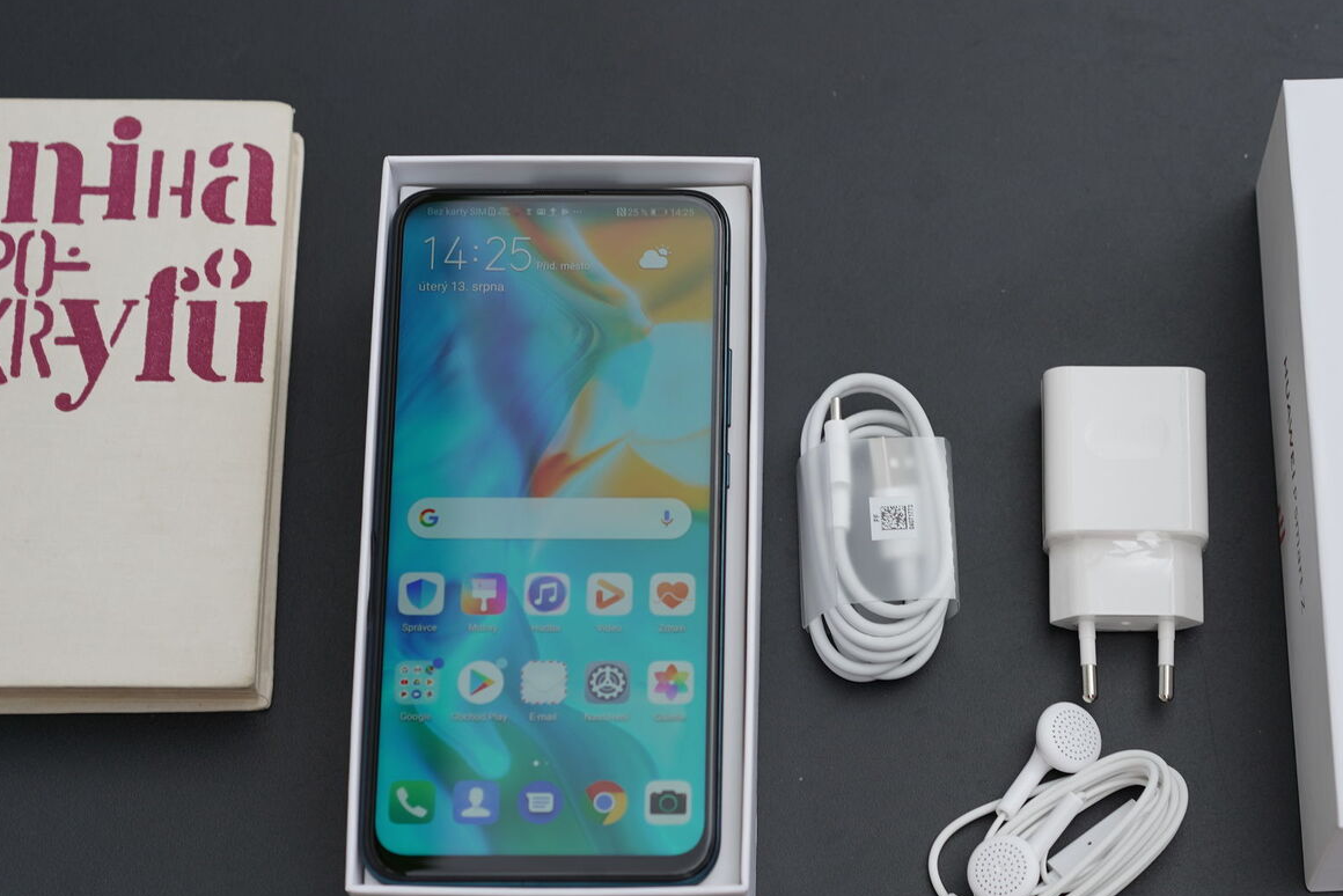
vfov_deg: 15.0
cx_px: 881
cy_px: 504
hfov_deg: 22.3
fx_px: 3395
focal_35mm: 91
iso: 100
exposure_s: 1/100
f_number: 5
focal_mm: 55
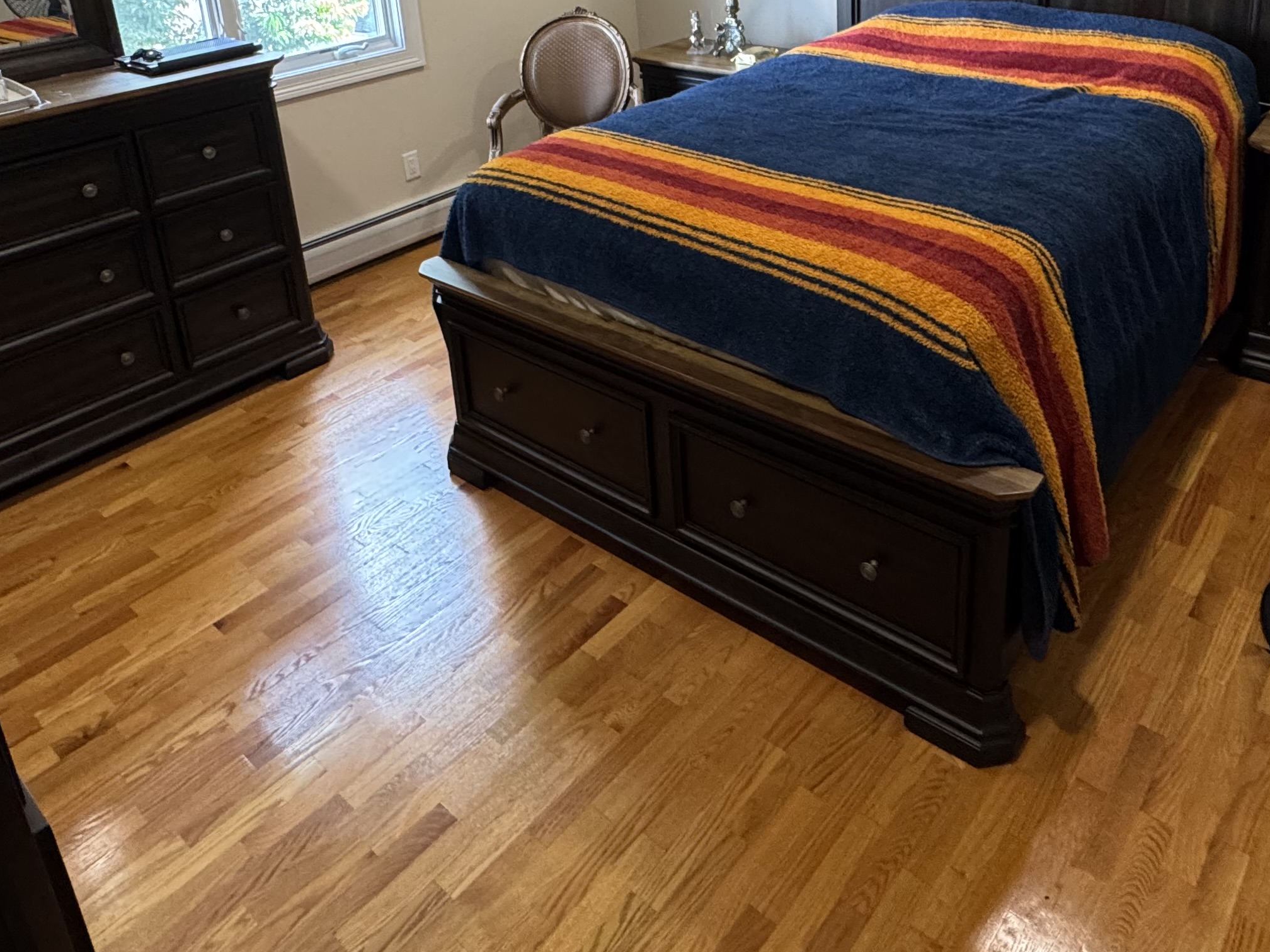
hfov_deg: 63.3
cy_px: 135
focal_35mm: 28
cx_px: 694
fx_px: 1027
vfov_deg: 46.0
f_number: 2.2
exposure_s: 1/60
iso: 400
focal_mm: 2.22
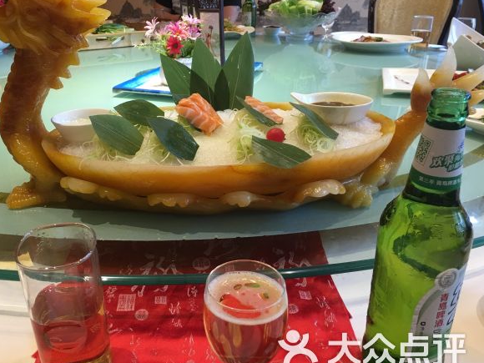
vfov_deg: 40.7
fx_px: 489
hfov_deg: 52.3
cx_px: 195
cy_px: 174
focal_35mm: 35
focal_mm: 4.15
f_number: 2.2
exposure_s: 1/17
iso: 50
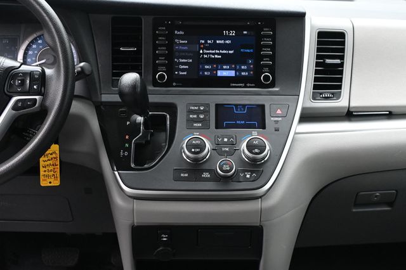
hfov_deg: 36.9
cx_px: 203
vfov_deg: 25.0
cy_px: 135
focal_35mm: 54
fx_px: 609
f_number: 5.3
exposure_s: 1/125
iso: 1800
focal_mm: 36
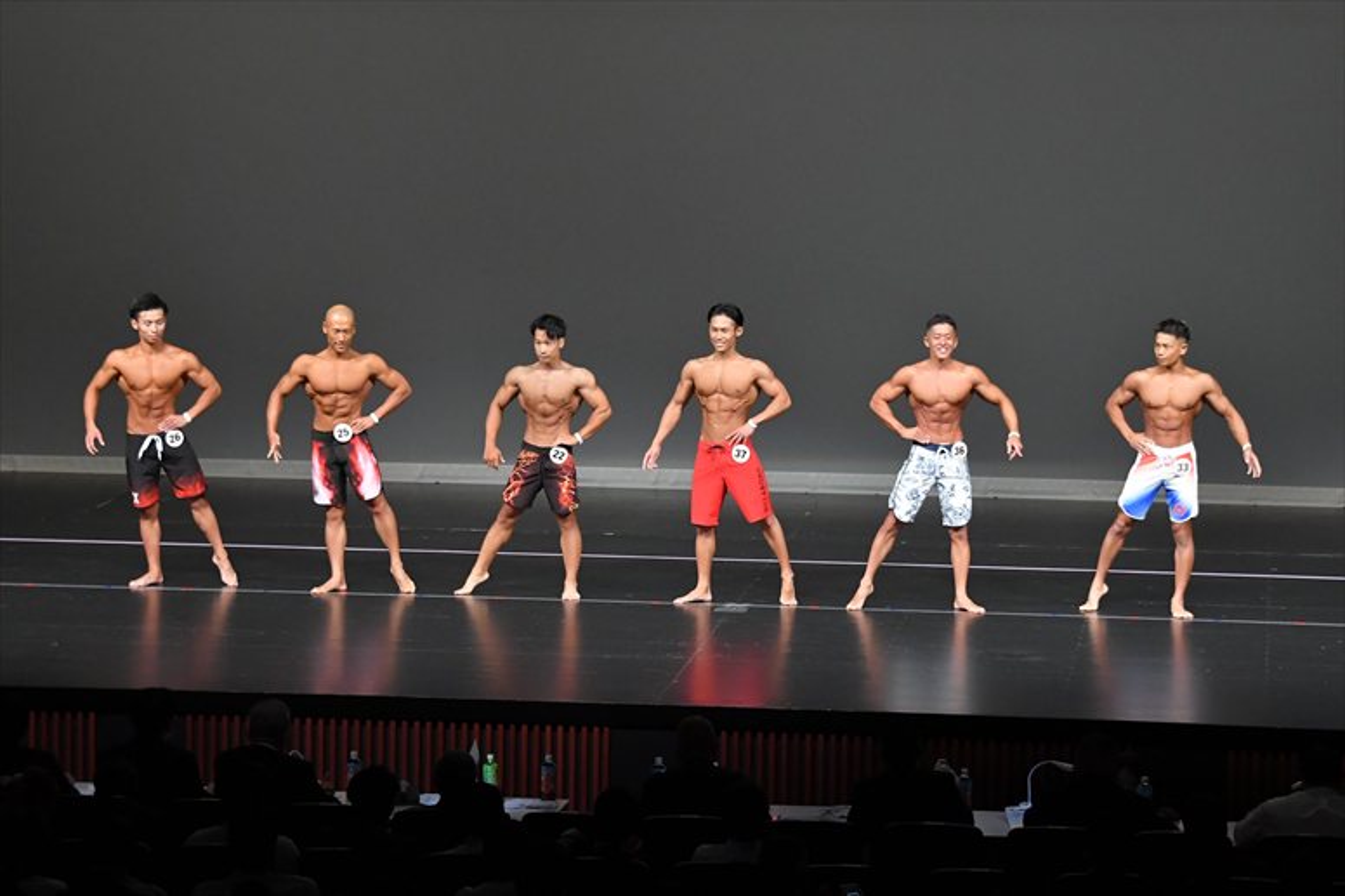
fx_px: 4743
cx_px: 672
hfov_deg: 16.1
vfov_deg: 10.8
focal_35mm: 127
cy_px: 448
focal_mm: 85
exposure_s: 1/400
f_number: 5.6
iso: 4000
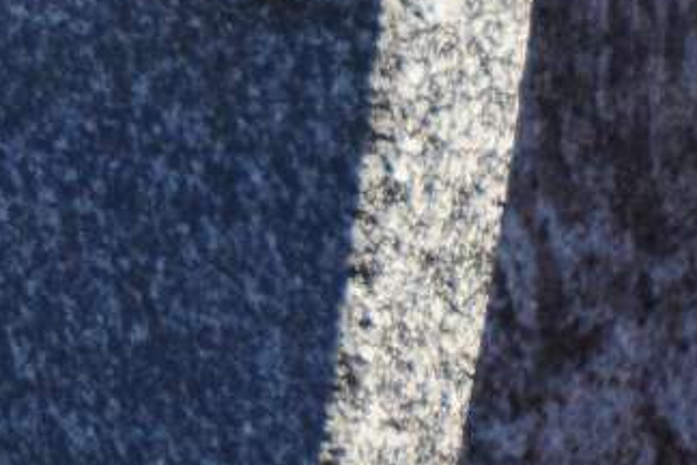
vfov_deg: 1.5
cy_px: -876
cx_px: -1349
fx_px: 18223
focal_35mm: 941
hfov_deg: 2.2
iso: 200
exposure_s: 1/200
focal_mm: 95
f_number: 7.1
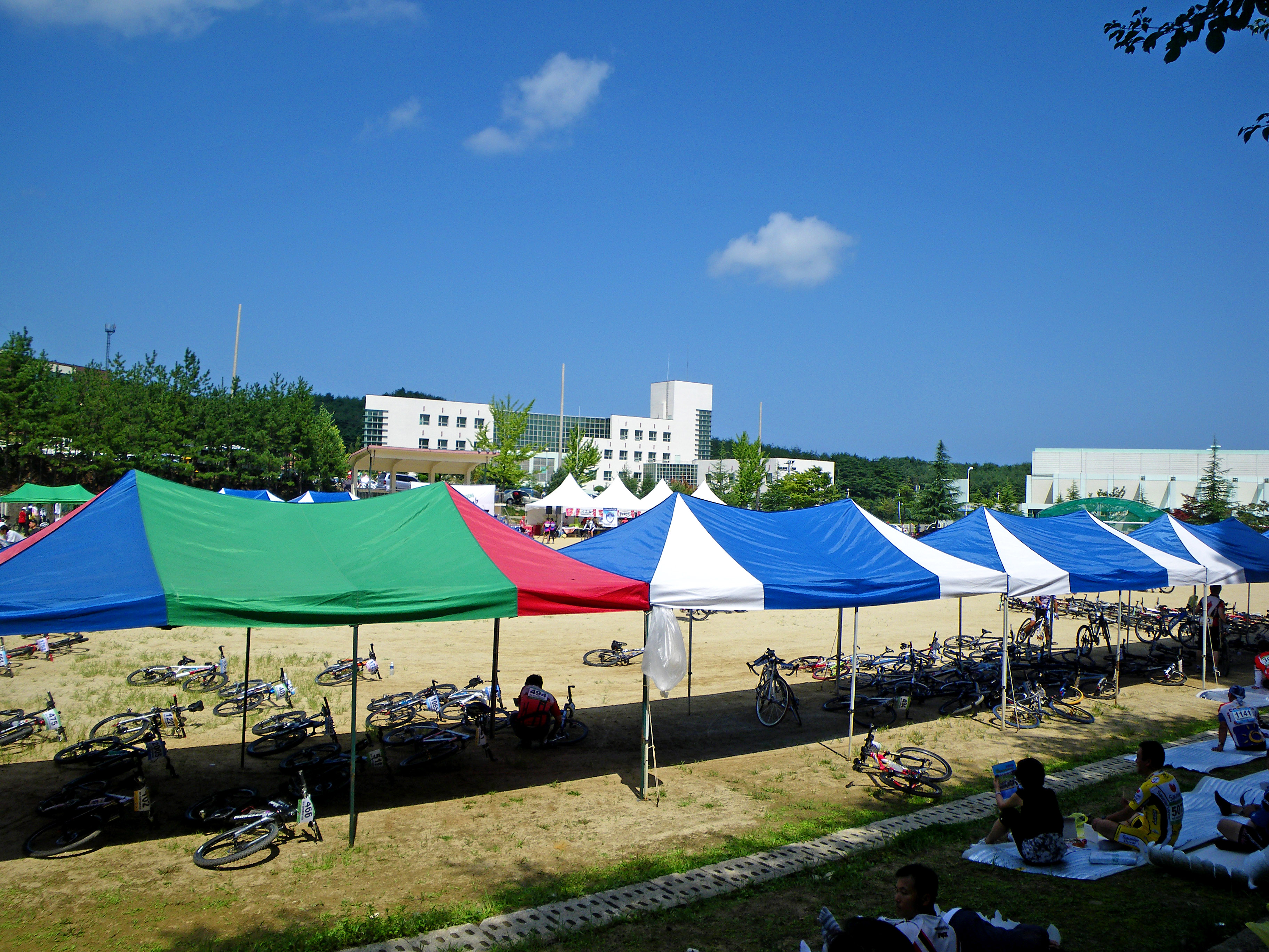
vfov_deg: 49.7
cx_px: 634
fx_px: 1026
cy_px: 476
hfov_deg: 63.4
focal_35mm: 28
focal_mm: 5
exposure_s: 1/500
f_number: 4.2
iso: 50
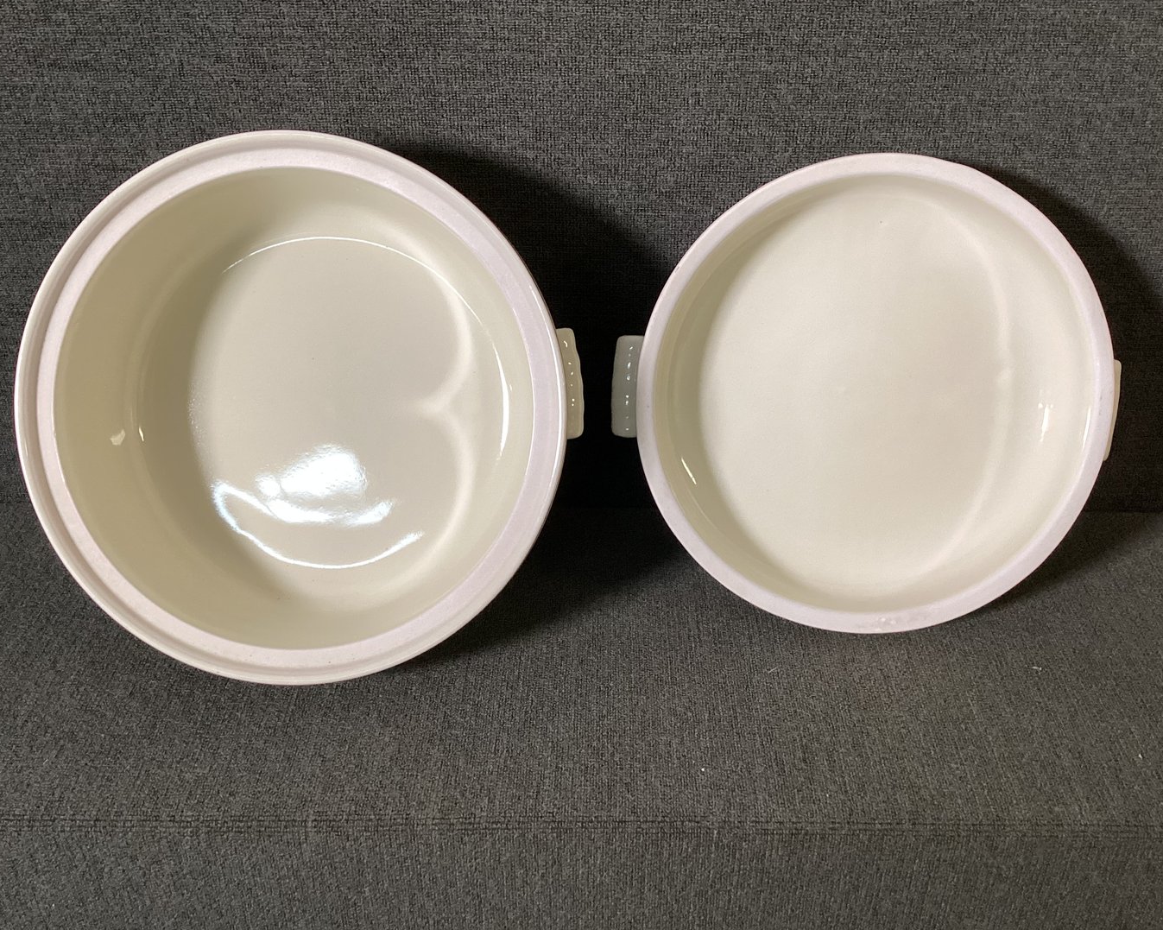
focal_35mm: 34
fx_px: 1170
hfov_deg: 52.9
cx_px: 578
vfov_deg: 43.3
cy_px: 468
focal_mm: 3.3
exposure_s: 1/60
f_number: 2.4
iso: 160
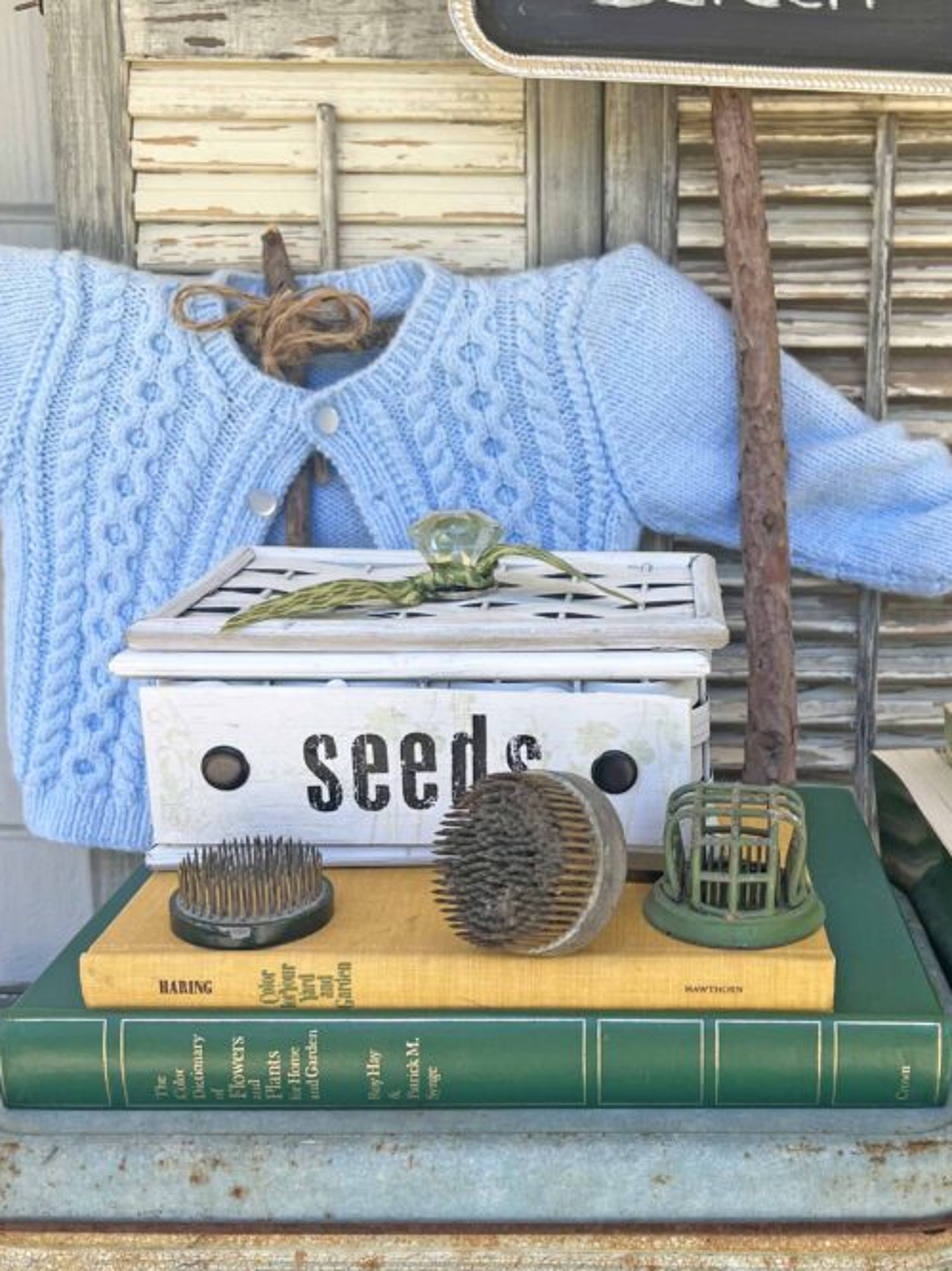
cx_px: 651
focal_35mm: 40
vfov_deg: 46.7
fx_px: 1468
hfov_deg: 35.5
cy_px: 702
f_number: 1.5
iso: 50
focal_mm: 5.7
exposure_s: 1/439
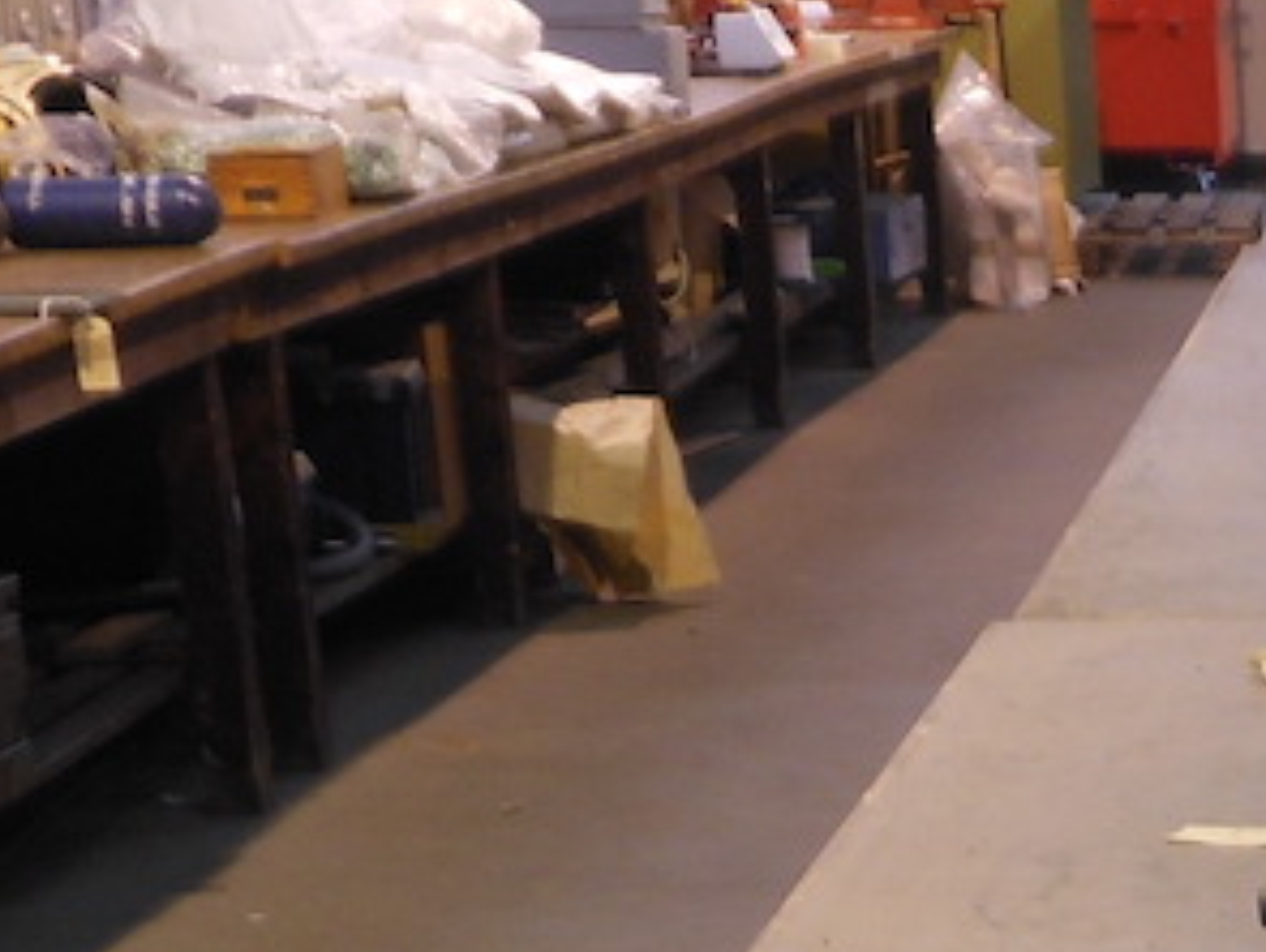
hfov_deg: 12.8
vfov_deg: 10.0
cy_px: 1484
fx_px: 5236
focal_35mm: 143
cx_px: 2129
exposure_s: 1/2
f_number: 3.5
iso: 80
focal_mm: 6
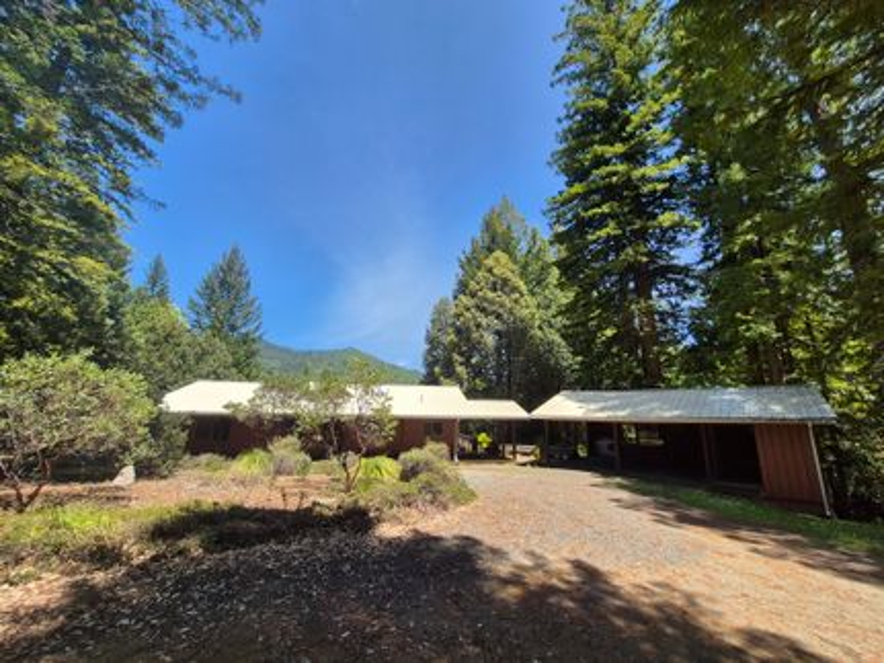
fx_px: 332
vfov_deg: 89.9
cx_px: 442
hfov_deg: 106.2
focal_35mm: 13
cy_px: 332
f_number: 2.2
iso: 50
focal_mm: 1.74
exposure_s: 1/1056
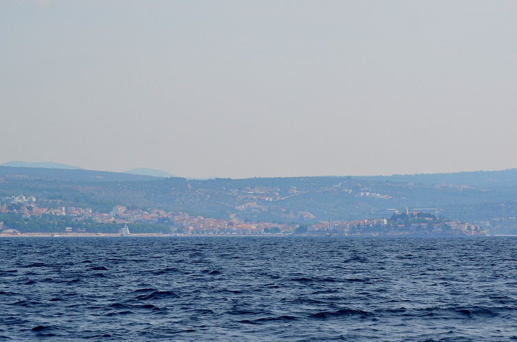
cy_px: 156
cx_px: 278
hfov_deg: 12.1
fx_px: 2430
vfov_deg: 8.1
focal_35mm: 170
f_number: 5.6
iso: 400
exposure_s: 1/2500
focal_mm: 95
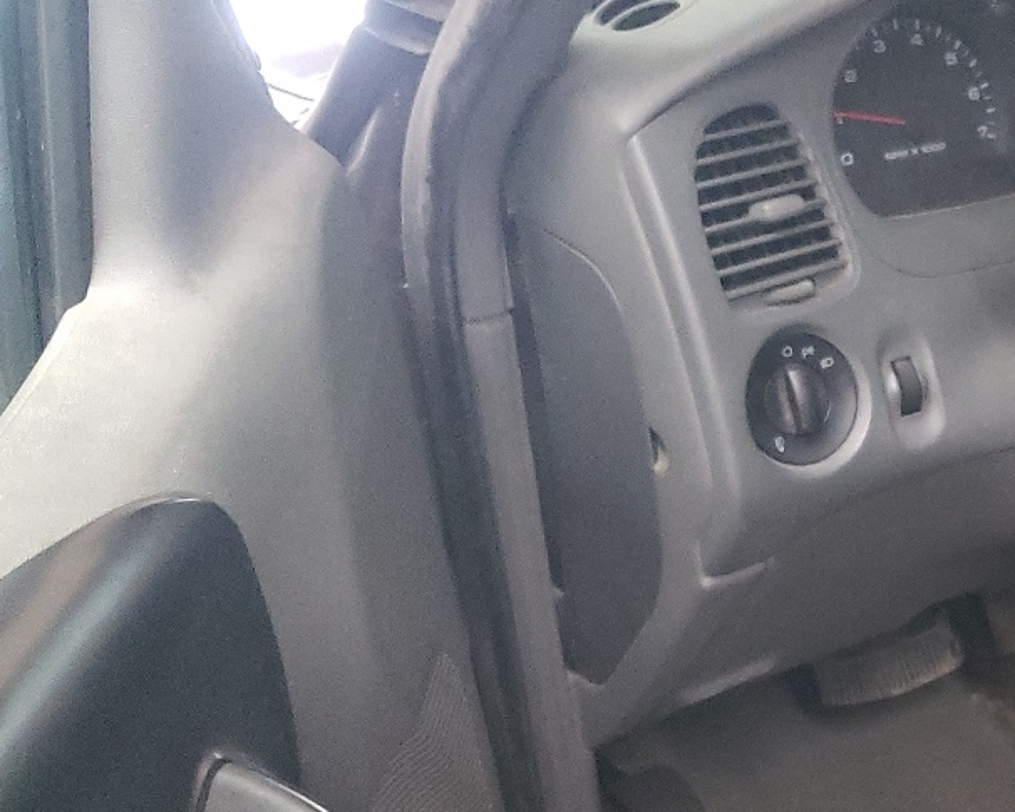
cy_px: 737
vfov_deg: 22.3
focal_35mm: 67
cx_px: 1201
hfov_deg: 25.5
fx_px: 2013
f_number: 1.5
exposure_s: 1/24
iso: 455
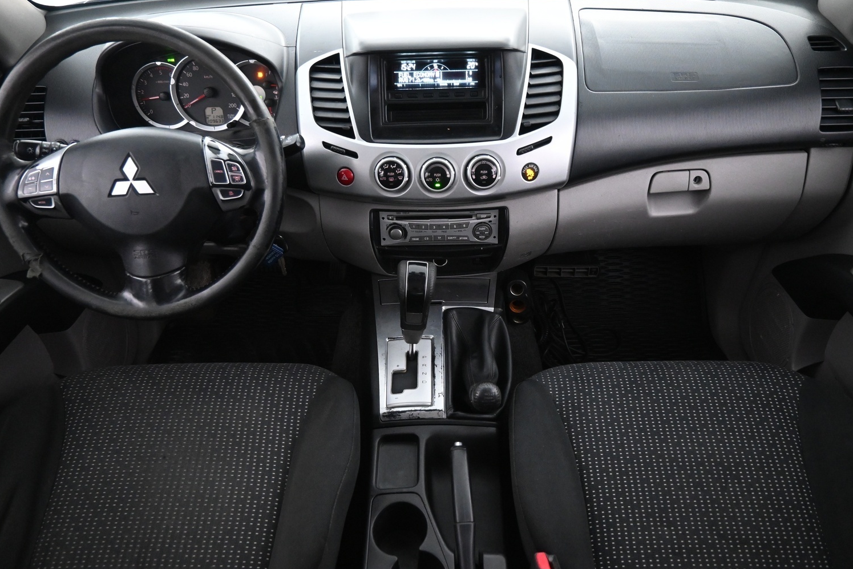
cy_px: 302
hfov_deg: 69.4
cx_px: 434
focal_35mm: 26
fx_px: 616
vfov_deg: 49.5
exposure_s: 1/50
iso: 3200
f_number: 3.5
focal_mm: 16
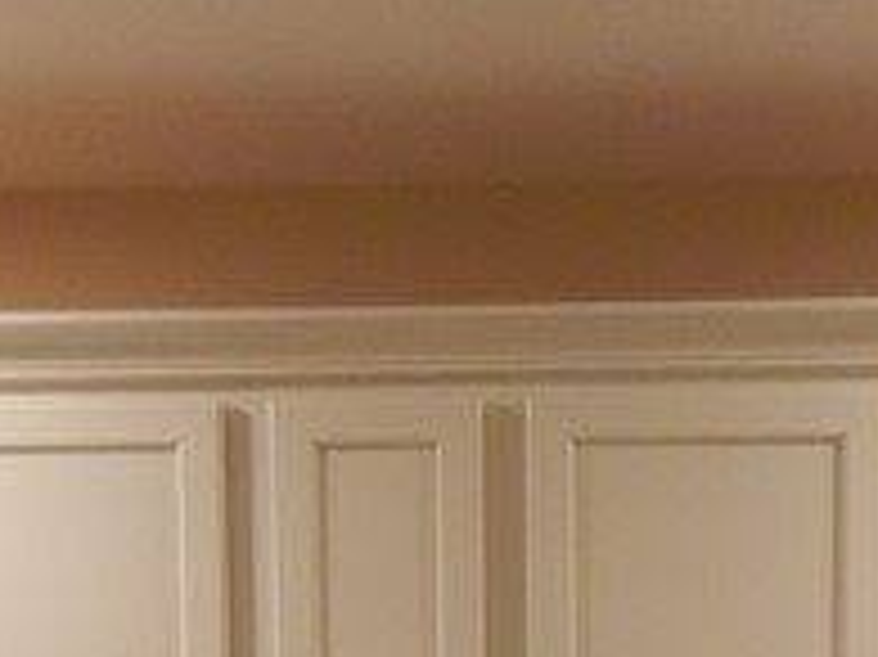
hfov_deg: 16.3
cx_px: 486
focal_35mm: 121
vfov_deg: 10.7
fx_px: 3067
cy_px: 1498
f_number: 3
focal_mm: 4
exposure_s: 1/30
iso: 180
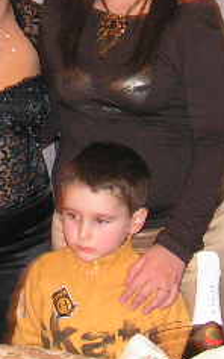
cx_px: -12
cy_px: 88
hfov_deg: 11.8
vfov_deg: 19.0
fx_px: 1065
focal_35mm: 109
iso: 200
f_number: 3.2
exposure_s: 1/40
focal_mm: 6.4
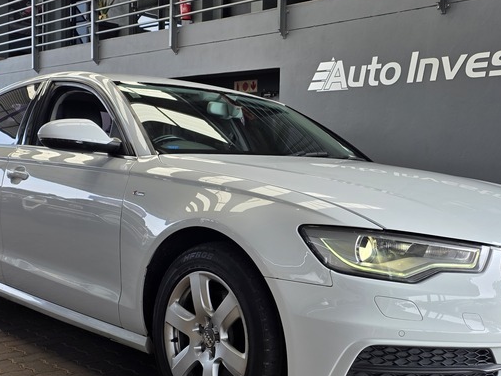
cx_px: 307
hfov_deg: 40.2
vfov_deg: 30.9
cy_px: 209
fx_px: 680
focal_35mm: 47
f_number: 1.7
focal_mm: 6.25
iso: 16
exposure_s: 1/123
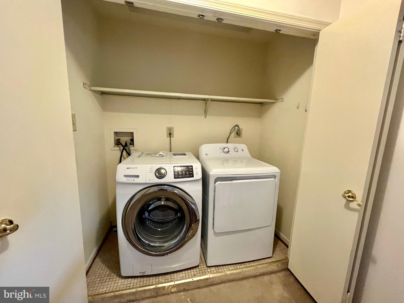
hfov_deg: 106.2
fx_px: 152
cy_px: 152
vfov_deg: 89.9
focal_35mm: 13
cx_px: 202
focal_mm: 1.57
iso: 640
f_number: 1.8
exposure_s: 1/60
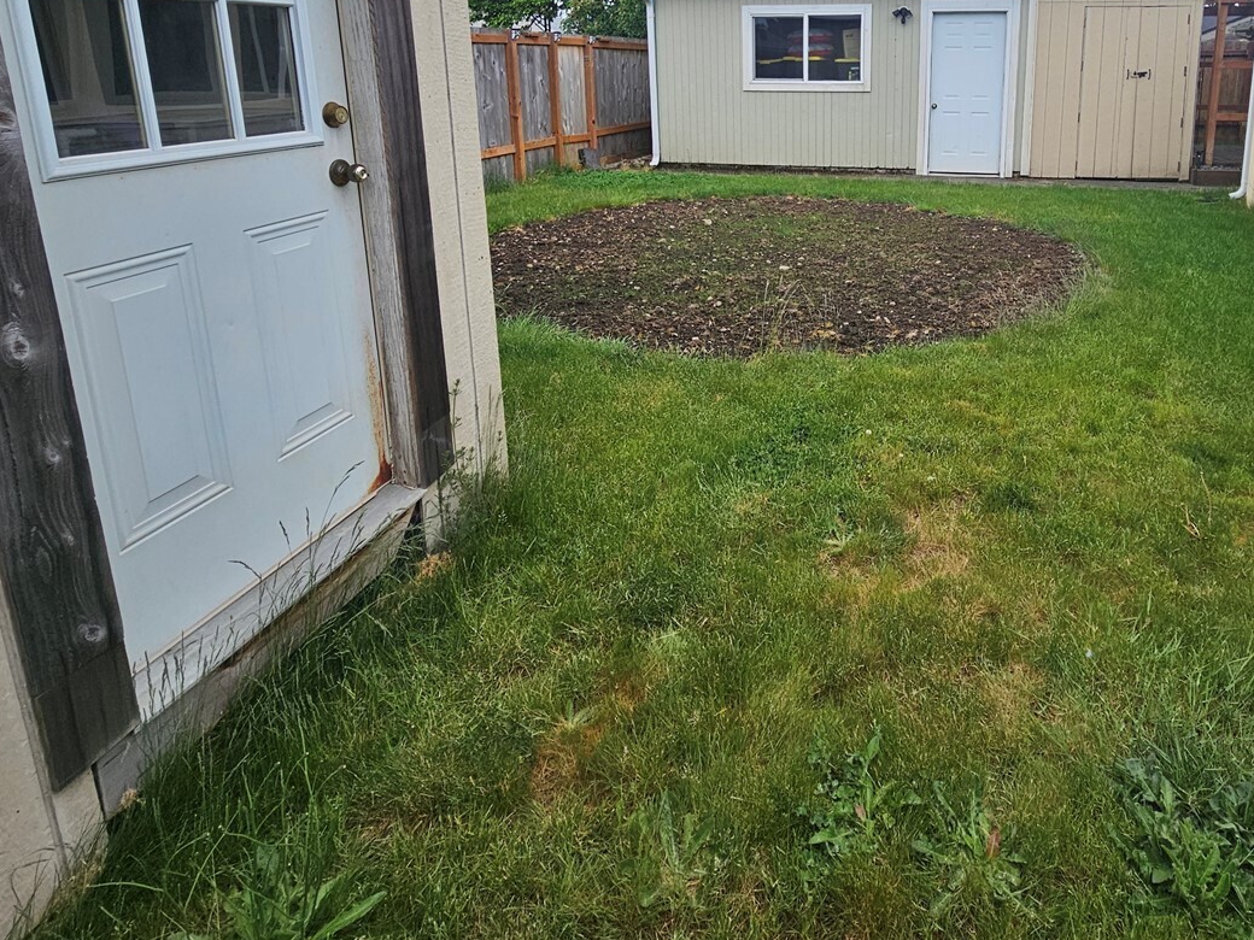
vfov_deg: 62.0
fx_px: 725
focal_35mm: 20
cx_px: 811
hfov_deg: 79.7
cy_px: 228
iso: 50
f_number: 2.2
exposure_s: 1/957
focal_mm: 2.2
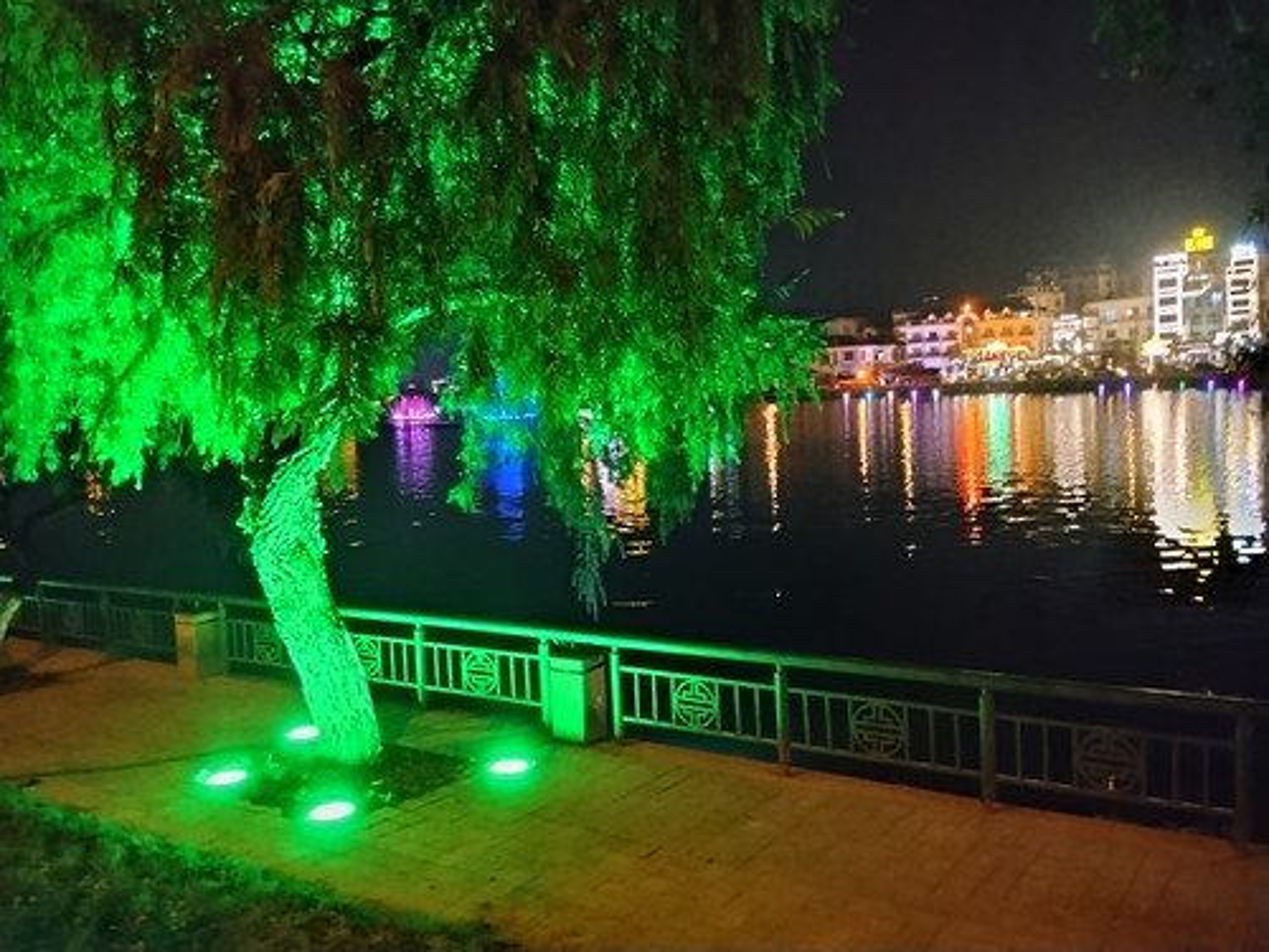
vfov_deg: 48.2
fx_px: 1063
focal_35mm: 29
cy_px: 476
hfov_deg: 61.7
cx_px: 634
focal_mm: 4.22
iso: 3200
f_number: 1.8
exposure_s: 1/16.7
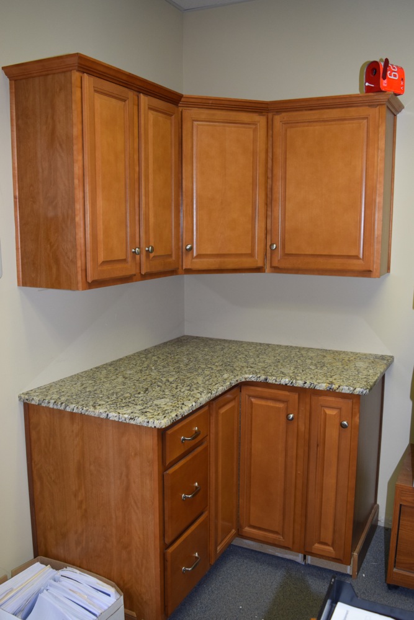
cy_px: 310
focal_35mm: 33
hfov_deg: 40.0
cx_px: 207
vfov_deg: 57.2
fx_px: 569
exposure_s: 1/100
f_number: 5
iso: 800
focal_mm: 22
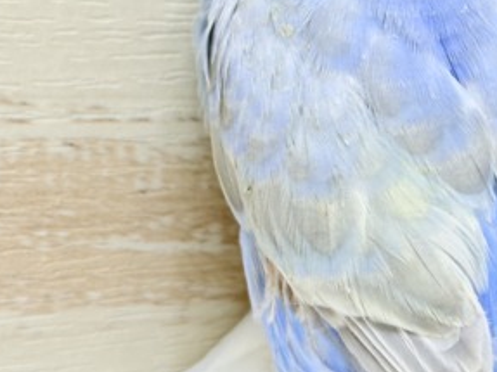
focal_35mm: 116
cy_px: 50
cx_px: 289
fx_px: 1665
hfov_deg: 17.0
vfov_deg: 12.7
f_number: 1.6
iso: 125
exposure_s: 1/100
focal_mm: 5.96
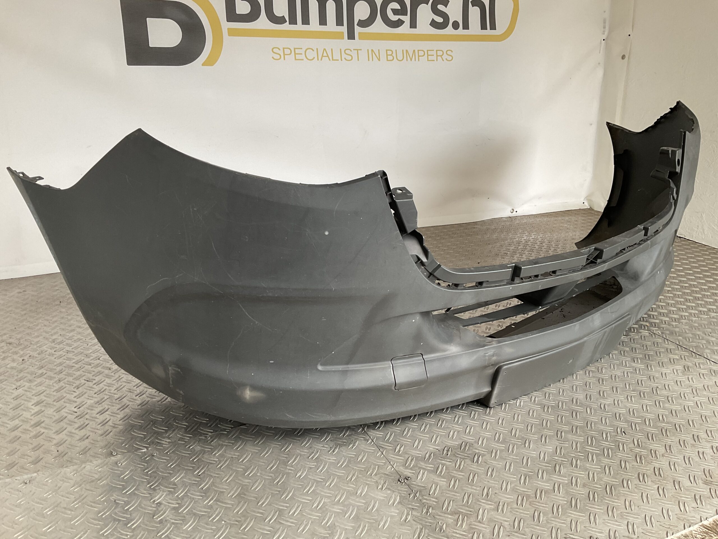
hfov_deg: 61.7
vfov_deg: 48.2
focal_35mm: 29
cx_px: 359
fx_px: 602
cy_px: 270
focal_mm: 3
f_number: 1.8
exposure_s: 1/50
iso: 40
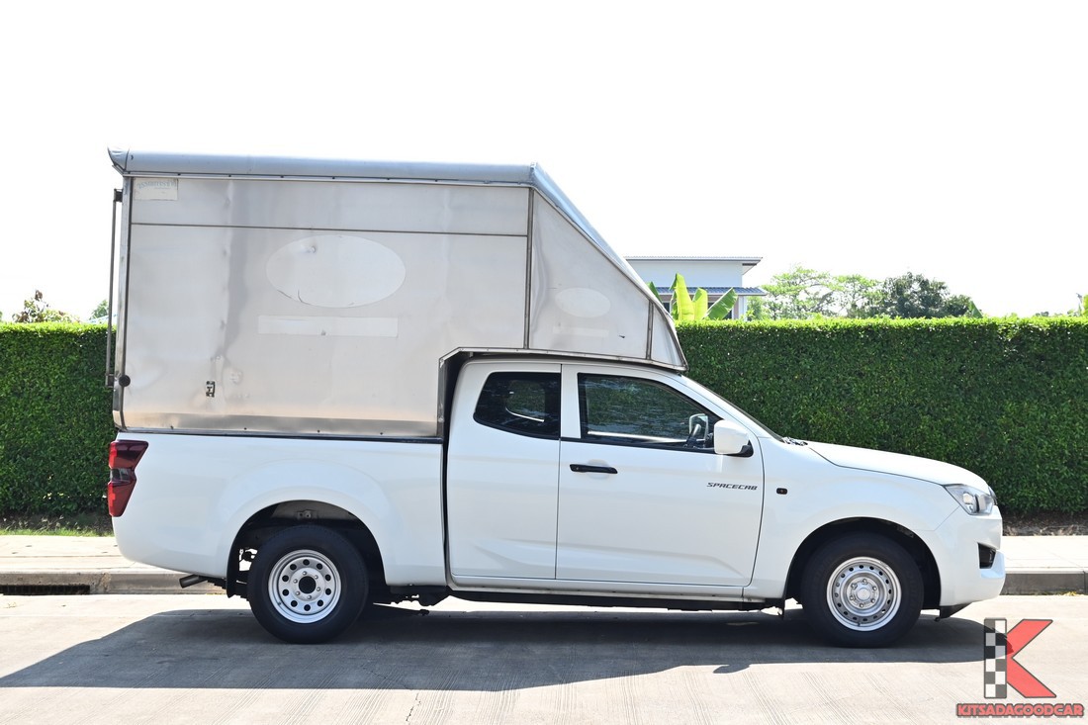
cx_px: 544
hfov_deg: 36.3
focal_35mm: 55
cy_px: 362
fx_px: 1662
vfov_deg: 24.6
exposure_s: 1/400
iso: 250
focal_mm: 37
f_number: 7.1
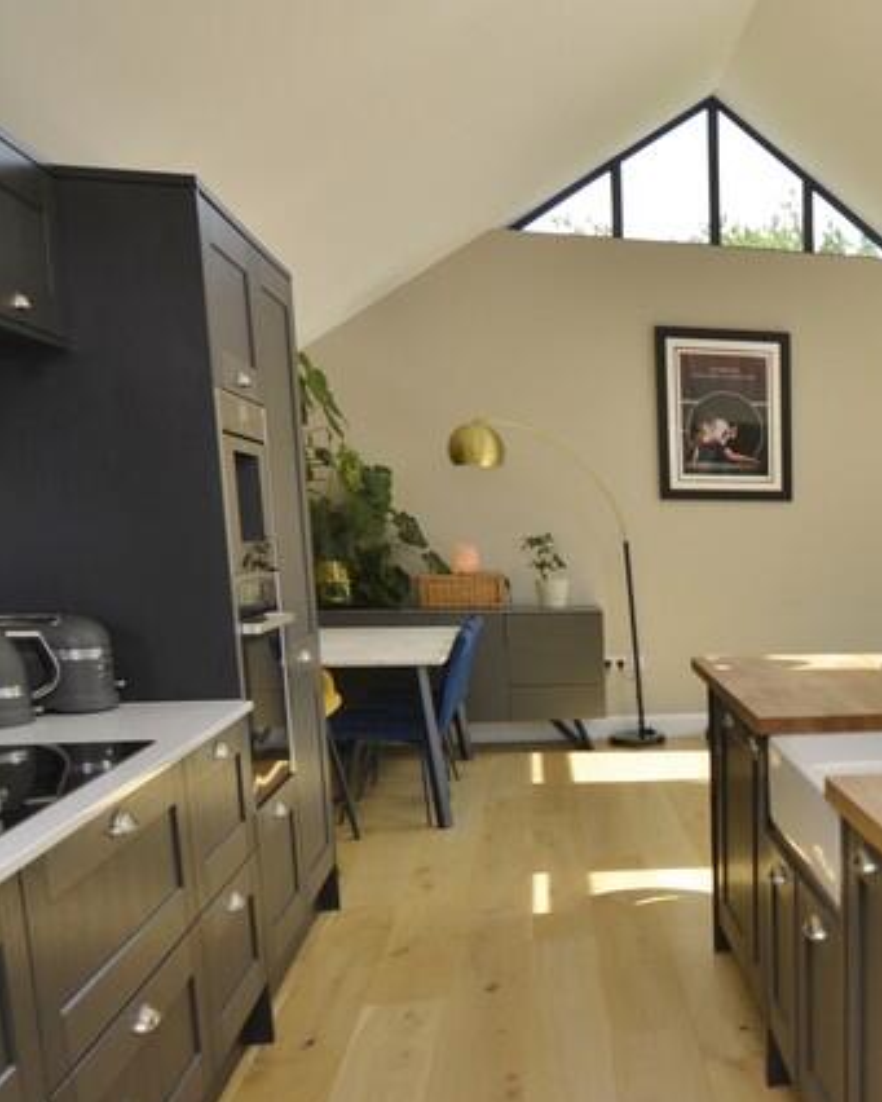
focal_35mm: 37
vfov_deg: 47.8
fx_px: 1211
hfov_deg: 35.0
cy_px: 768
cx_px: 947
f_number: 5.6
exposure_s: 1/125
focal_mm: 11
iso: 180
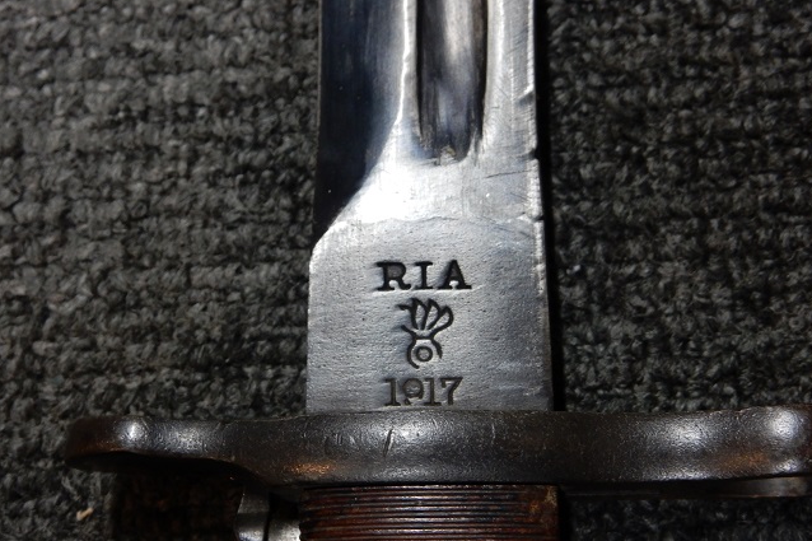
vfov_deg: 25.0
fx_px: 1218
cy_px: 301
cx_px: 409
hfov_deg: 36.9
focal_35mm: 54
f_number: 4.5
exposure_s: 1/20
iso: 400
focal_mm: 9
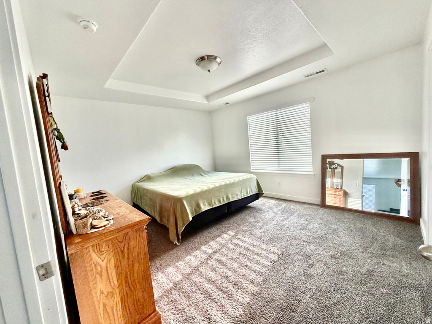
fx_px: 175
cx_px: 216
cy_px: 162
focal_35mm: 14
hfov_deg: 102.1
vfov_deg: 85.7
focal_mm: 2.22
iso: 250
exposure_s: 1/121
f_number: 2.2
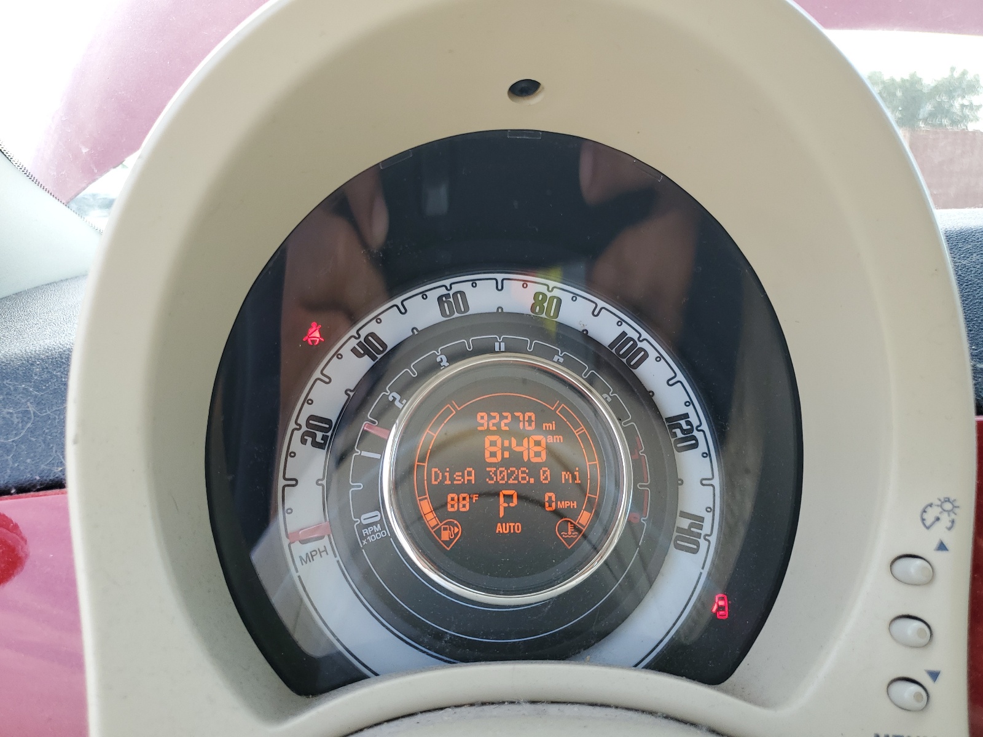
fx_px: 738
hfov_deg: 67.3
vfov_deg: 53.1
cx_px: 492
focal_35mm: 26
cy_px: 368
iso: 50
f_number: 1.5
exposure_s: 1/192
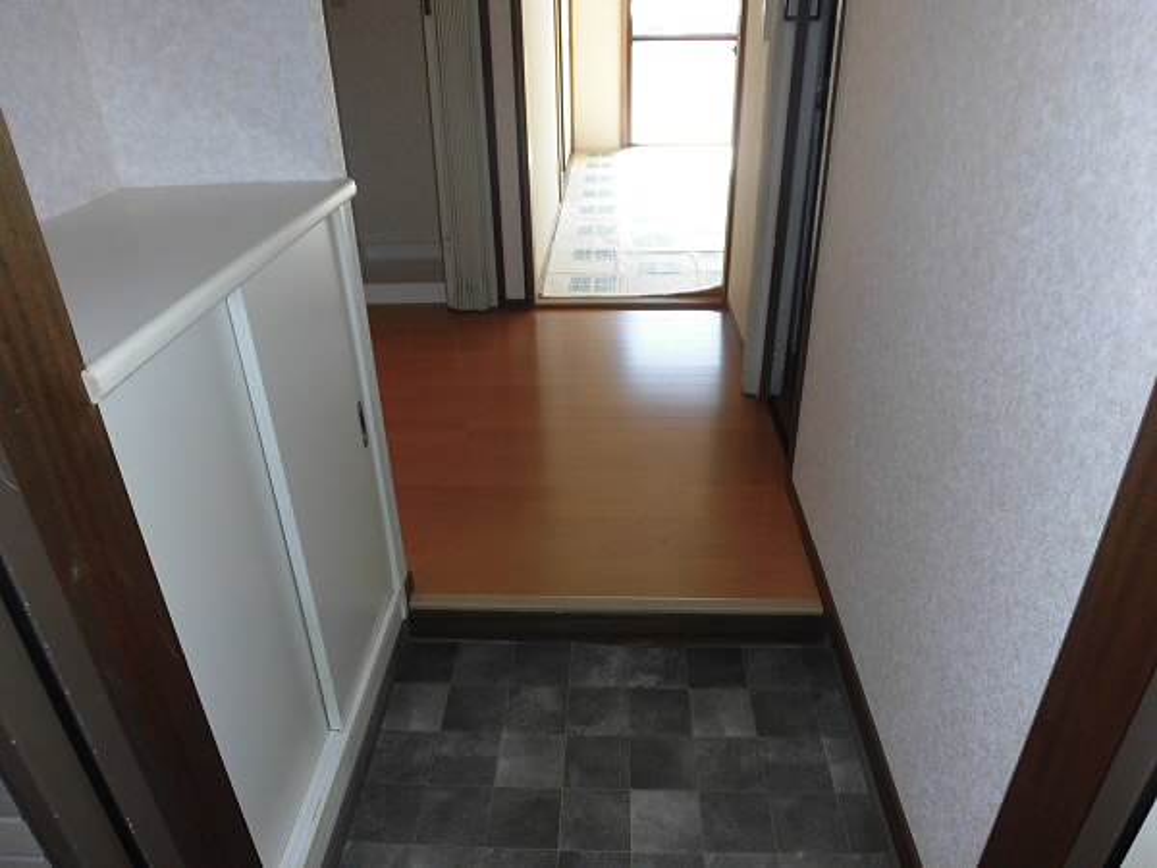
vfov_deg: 56.8
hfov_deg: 71.6
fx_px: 802
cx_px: 578
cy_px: 434
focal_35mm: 24
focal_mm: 4.3
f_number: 3.1
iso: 100
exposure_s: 1/40
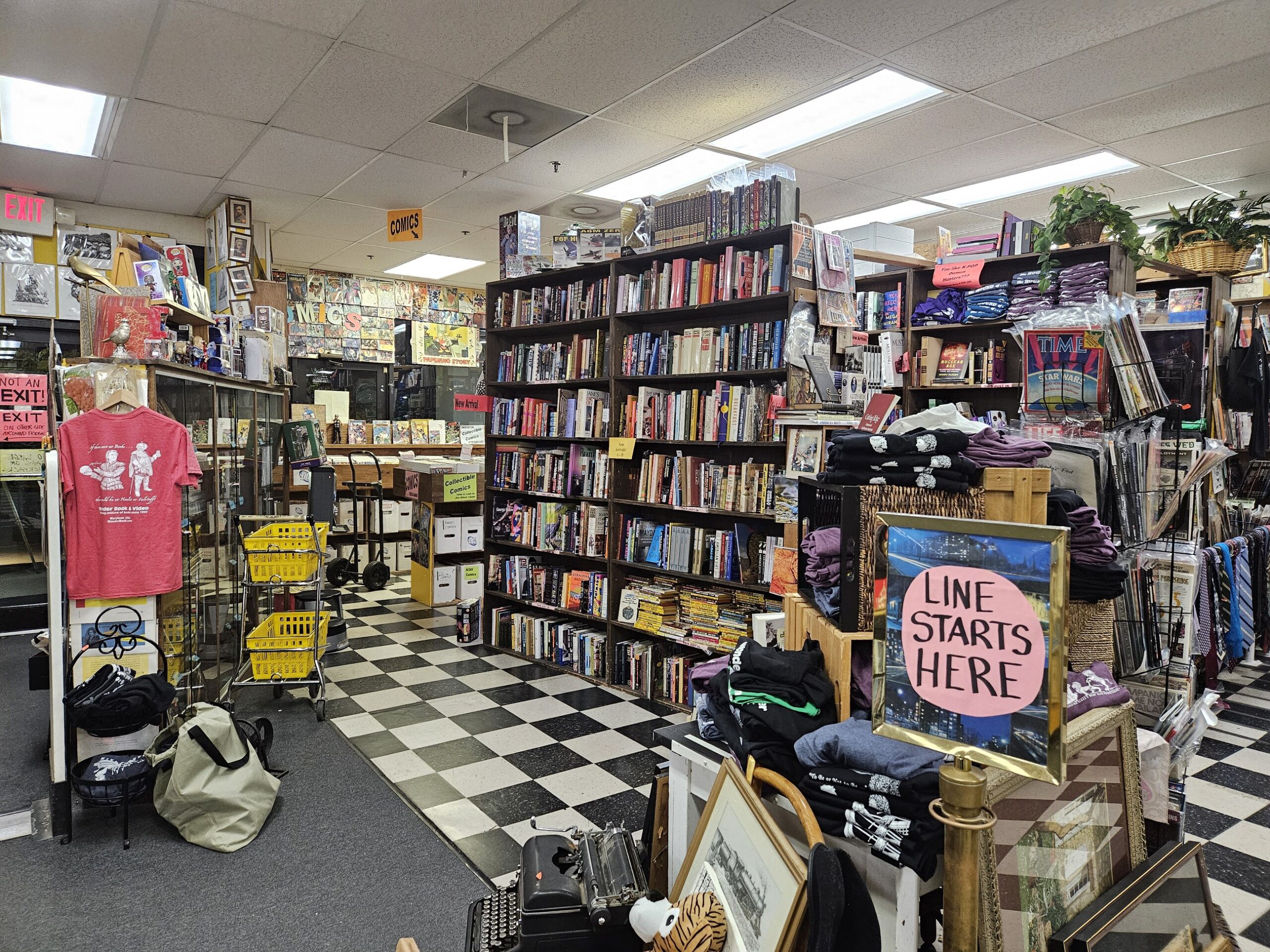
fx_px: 844
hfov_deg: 73.9
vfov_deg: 58.9
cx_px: 635
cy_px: 476
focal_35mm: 23
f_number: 1.8
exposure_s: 1/120
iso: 500
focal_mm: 5.4
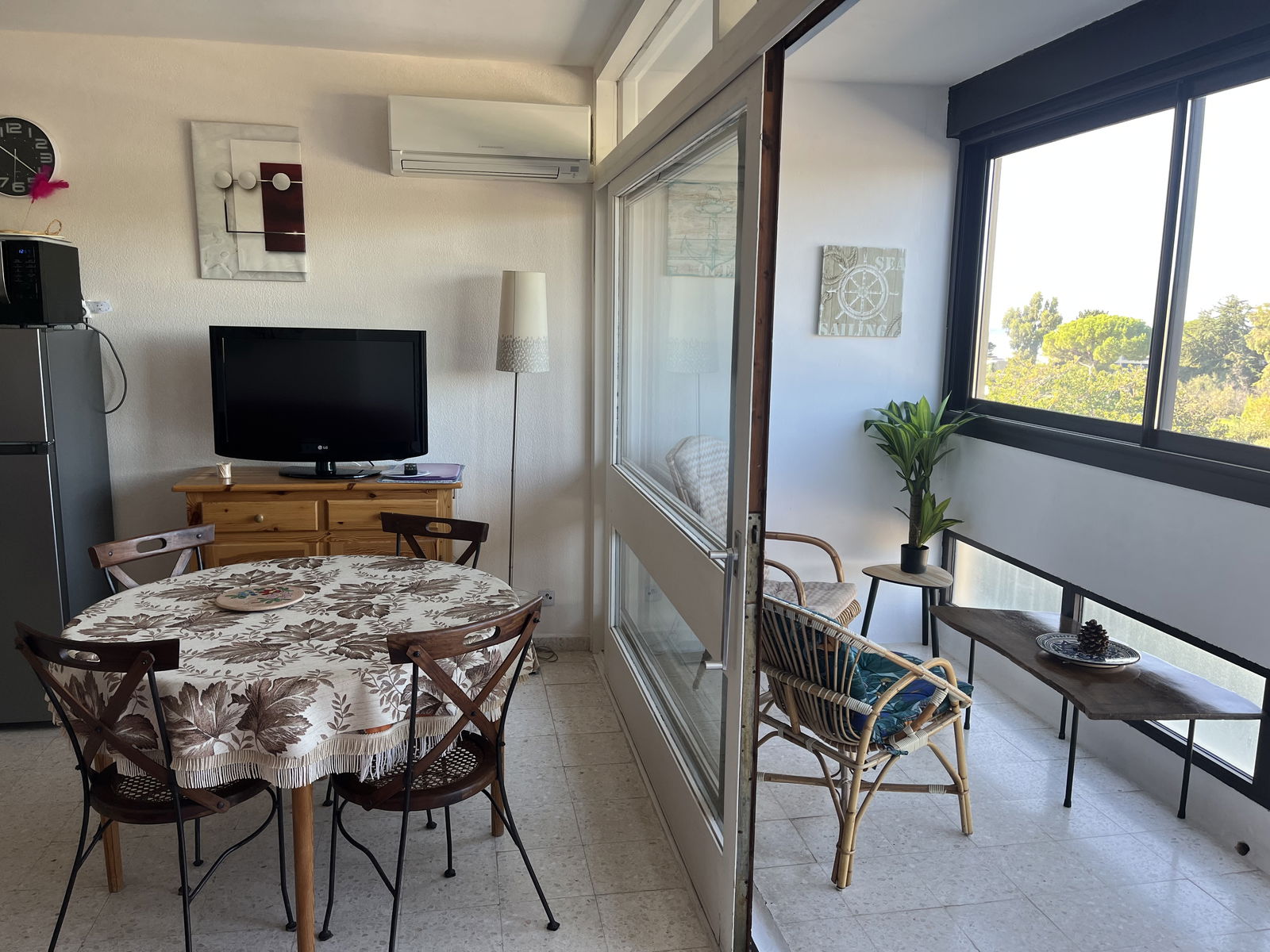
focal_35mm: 26
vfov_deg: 53.1
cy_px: 476
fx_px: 954
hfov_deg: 67.3
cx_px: 635
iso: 50
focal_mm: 5.1
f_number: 1.6
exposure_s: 1/122
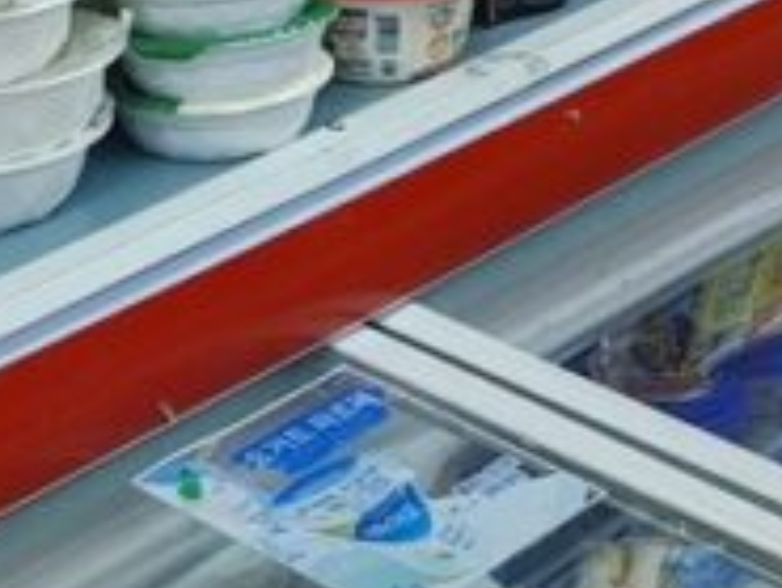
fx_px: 3255
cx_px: 313
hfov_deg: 13.7
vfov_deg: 10.2
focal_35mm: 144
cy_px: -93
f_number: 1.8
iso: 50
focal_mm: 4.81
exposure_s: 1/120
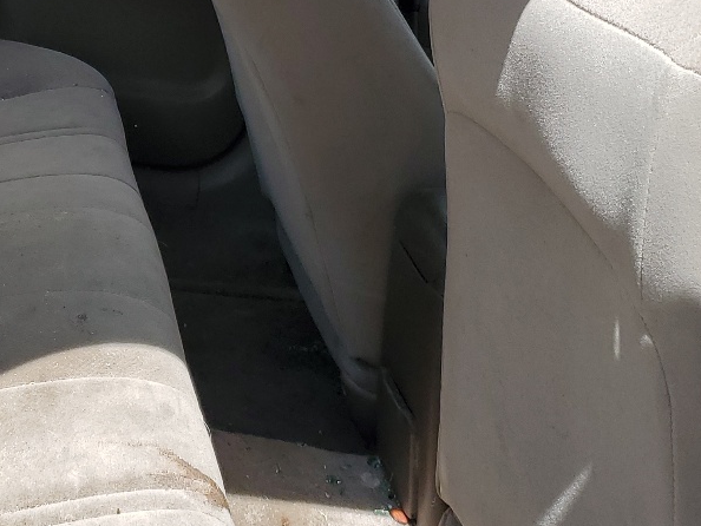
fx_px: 1418
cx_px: 92
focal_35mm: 70
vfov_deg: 20.8
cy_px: 126
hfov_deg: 27.0
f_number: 1.5
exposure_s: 1/1667
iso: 50
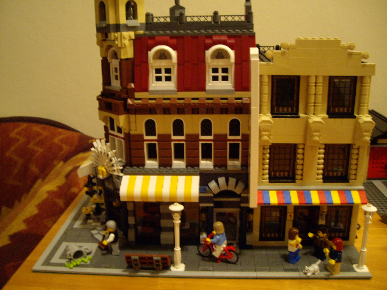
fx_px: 425
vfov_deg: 37.7
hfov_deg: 49.0
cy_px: 145
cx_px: 194
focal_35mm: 38
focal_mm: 6.2
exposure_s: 1/8
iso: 200
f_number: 2.7
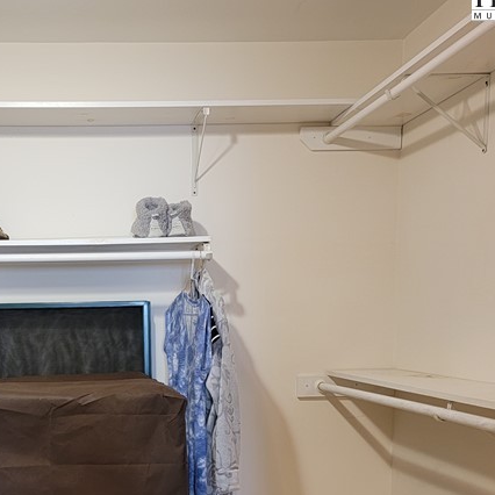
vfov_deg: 32.3
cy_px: 408
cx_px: 114
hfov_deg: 32.7
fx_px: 825
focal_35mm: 51
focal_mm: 6.7
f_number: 1.8
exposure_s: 1/40
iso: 250
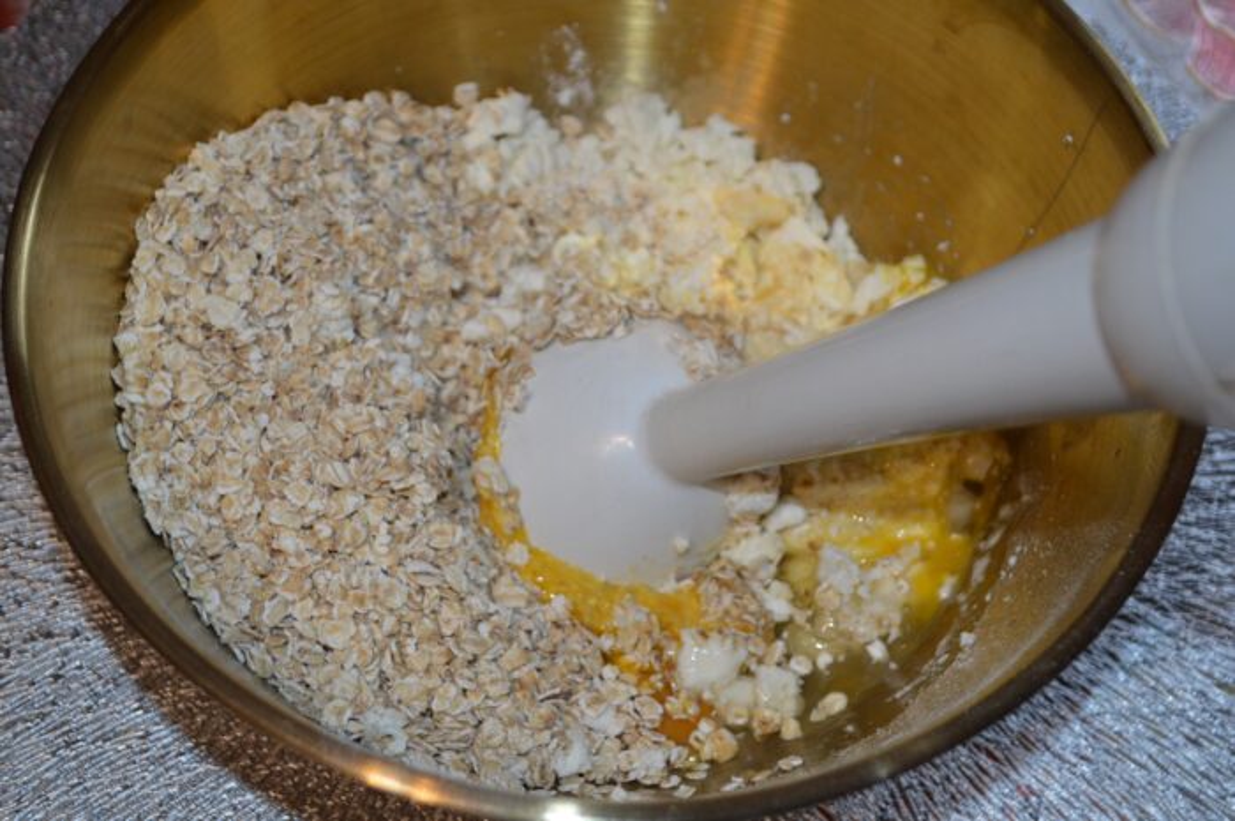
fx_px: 2056
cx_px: 618
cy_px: 410
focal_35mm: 60
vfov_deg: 22.6
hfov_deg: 33.4
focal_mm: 40
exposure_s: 1/60
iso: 720
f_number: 5.3
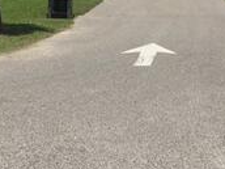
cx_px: 95
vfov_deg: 12.8
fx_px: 702
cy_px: -109
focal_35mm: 108
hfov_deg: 18.2
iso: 32
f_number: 2.2
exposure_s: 1/3300
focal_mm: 4.15
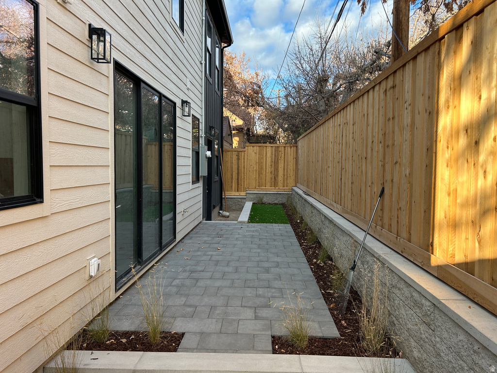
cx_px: 248
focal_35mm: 26
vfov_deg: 53.1
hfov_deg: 67.3
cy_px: 186
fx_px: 373
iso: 50
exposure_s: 1/521
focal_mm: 5.7
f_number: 1.5
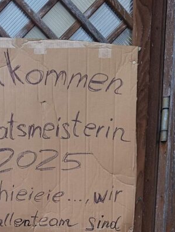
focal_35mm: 59
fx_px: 396
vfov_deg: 29.6
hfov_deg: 24.5
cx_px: 34
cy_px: 250
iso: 463
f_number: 1.65
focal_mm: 6.11
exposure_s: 1/100
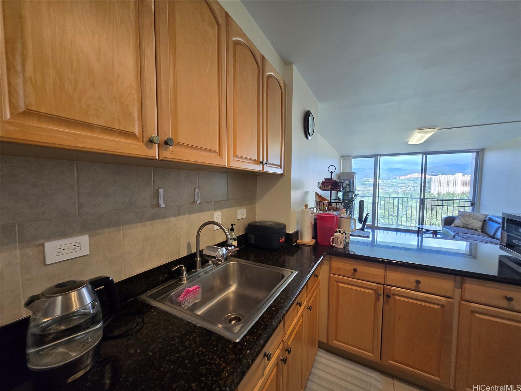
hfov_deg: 106.2
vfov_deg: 89.9
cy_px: 196
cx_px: 260
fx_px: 196
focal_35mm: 13
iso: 64
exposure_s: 1/60
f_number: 2.2
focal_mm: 1.7
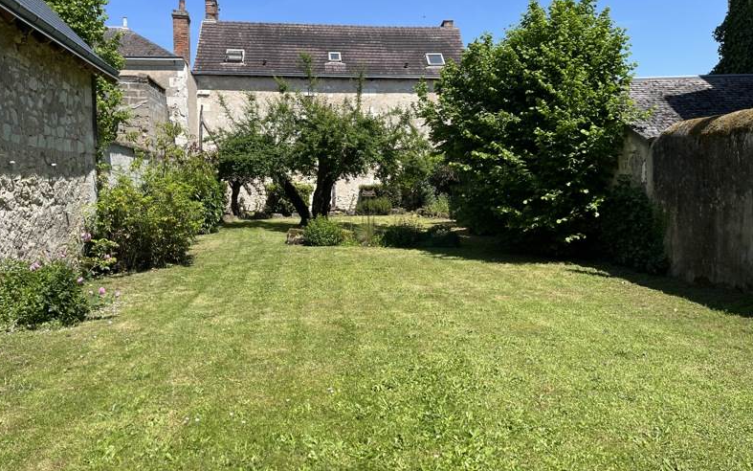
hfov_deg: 66.5
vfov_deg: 44.4
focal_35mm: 28
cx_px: 372
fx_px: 575
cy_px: 192
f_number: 1.6
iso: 50
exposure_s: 1/2358
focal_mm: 5.1
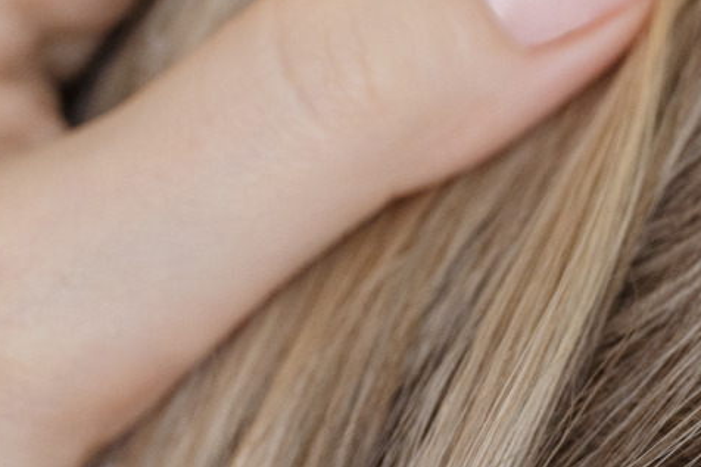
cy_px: 354
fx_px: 8798
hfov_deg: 4.5
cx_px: 1278
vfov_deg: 3.0
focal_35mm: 452
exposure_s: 1/200
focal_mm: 105
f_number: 3.2
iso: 640
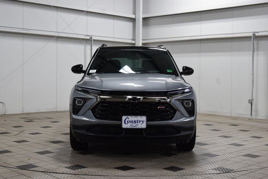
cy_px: 90
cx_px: 134
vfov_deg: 25.1
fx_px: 402
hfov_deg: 36.9
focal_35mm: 54
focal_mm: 36
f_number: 8
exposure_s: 1/60
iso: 1600
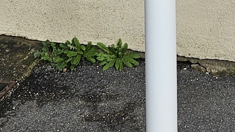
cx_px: 384
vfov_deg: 6.6
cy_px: -392
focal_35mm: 148
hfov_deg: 13.4
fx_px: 922
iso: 25
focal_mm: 5.4
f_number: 1.8
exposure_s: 1/864
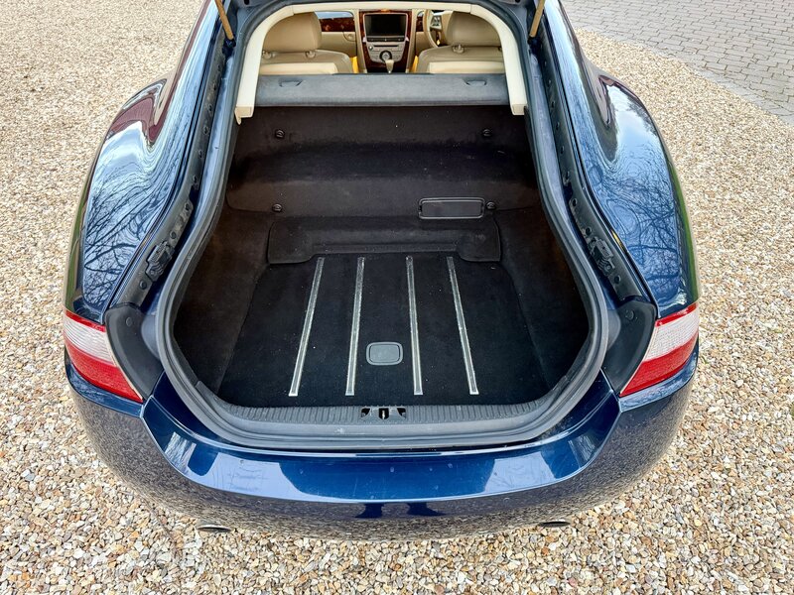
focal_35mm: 24
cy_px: 298
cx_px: 397
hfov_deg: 71.6
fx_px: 550
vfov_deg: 56.8
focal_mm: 6.76
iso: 640
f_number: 1.78
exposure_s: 1/60
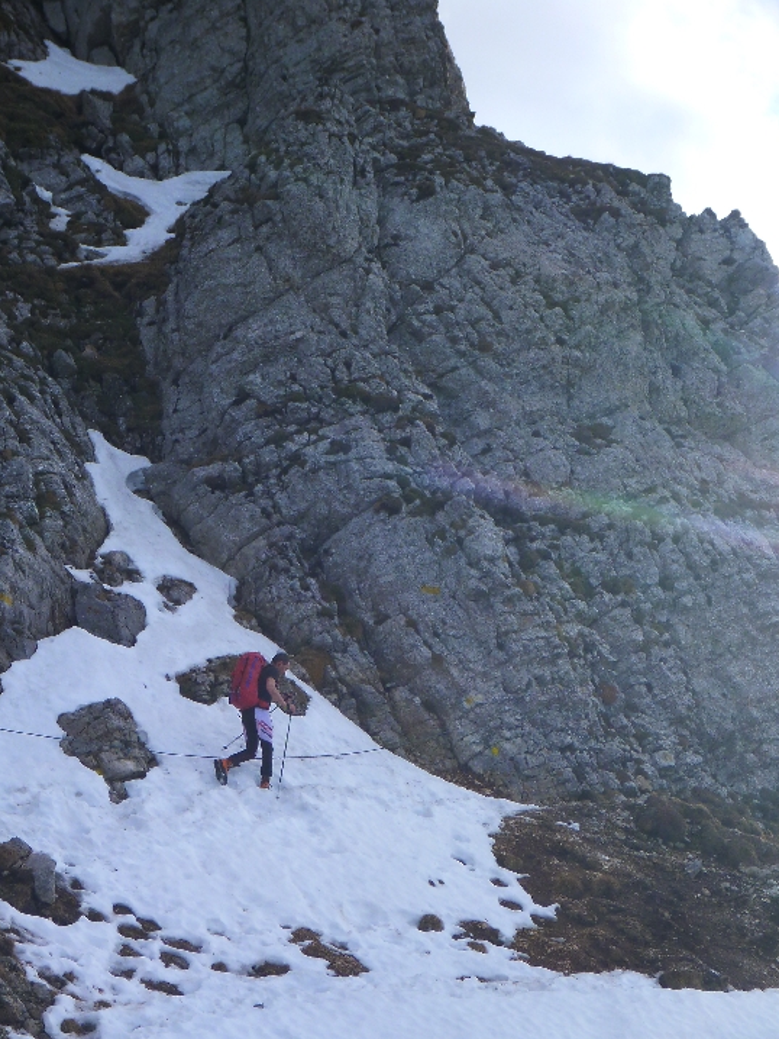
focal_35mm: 76
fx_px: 2280
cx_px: 394
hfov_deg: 19.4
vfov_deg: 25.6
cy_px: 554
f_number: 5.4
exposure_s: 1/200
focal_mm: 12.6
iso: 100
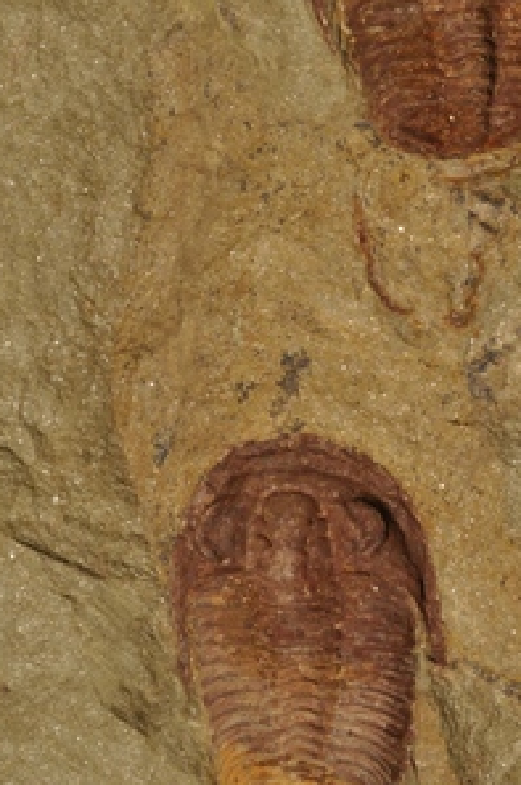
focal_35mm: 146
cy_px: 293
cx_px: 346
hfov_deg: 9.4
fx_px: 3180
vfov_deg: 14.1
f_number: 29
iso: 400
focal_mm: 60
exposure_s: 1/4
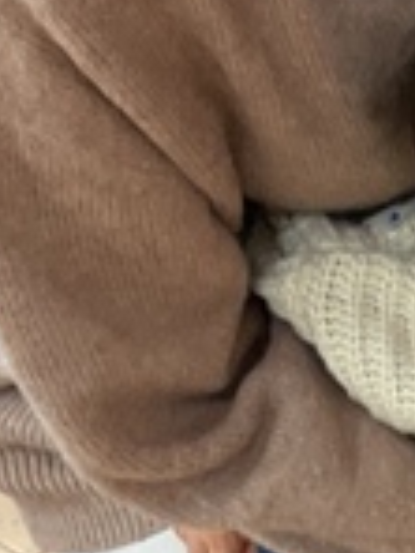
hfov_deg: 7.8
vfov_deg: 11.2
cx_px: 1166
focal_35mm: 170
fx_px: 2717
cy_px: 785
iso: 64
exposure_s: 1/60
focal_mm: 3
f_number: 1.8
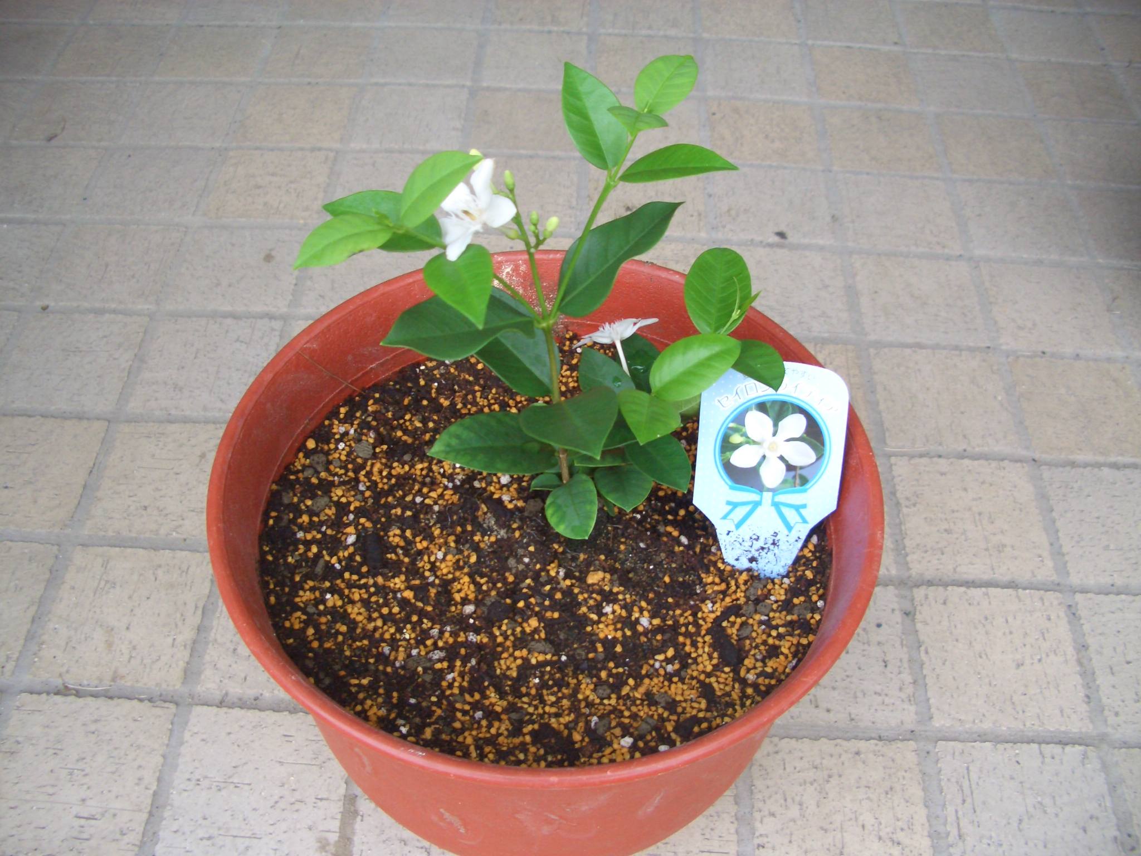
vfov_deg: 40.7
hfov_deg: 52.6
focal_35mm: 35
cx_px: 570
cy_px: 428
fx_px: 1154
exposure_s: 1/50
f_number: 2.6
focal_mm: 5.8
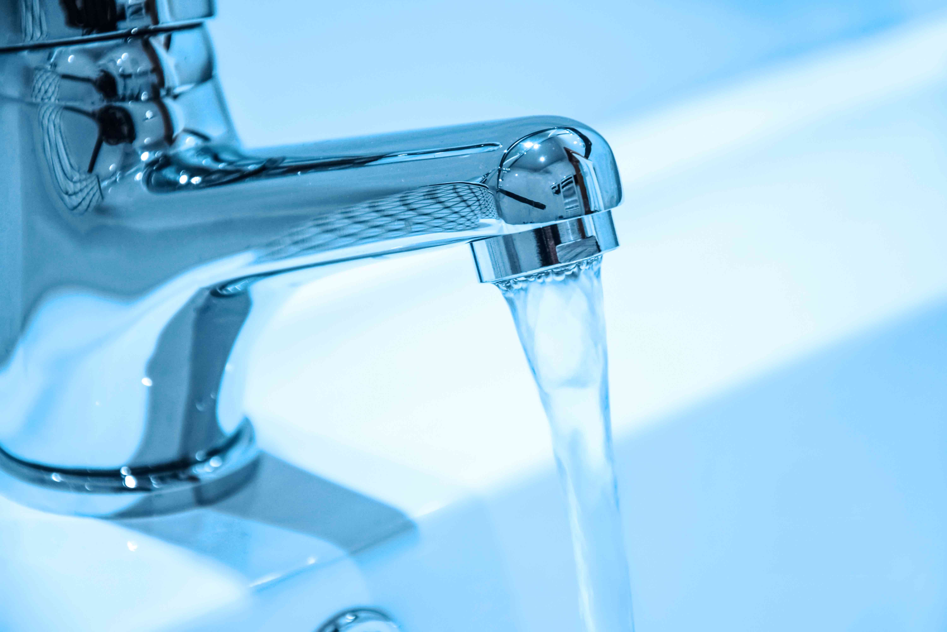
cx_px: 474
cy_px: 316
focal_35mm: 158
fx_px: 4143
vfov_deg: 8.7
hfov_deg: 13.0
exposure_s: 1/50
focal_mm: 105
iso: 800
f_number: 5.6
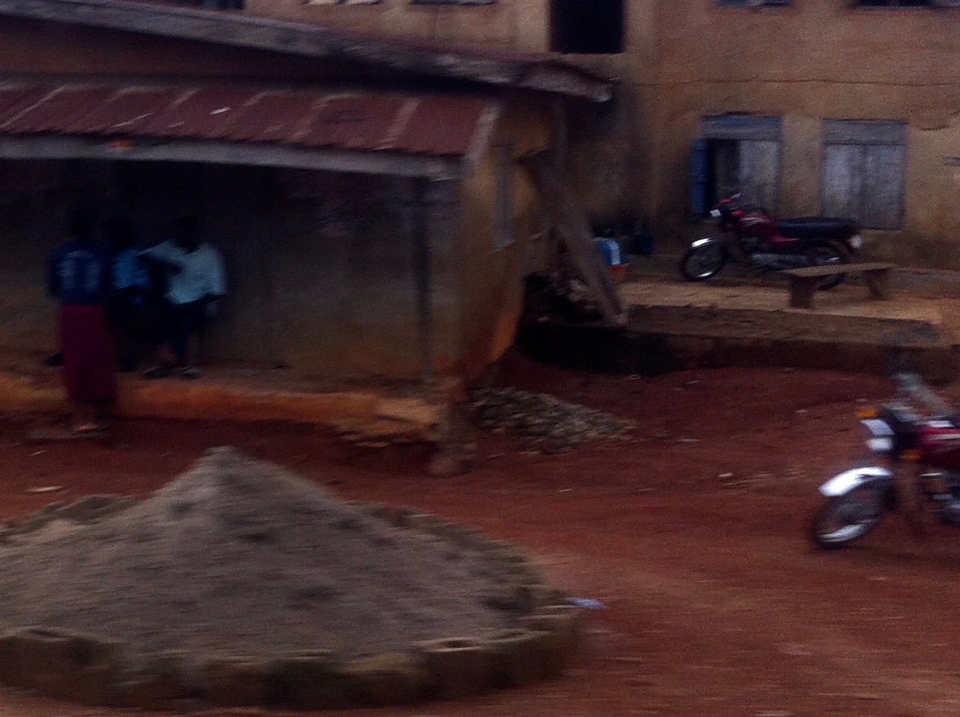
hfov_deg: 26.4
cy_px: 320
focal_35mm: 72
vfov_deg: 20.4
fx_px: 1994
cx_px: 146
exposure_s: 1/100
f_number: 2.8
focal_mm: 3.85
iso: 125
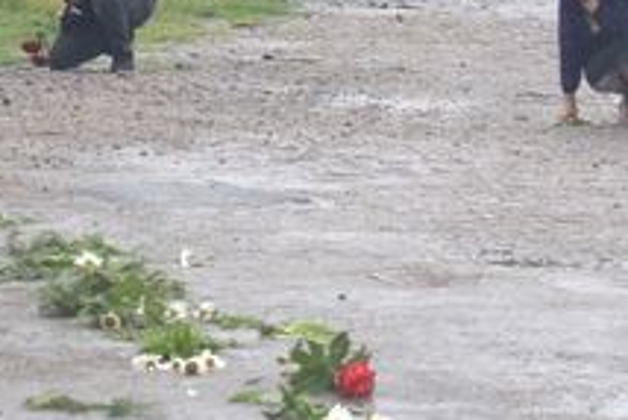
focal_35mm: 290
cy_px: -37
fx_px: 5058
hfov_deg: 7.1
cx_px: 610
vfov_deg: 4.7
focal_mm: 55
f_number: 5.6
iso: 800
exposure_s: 1/500
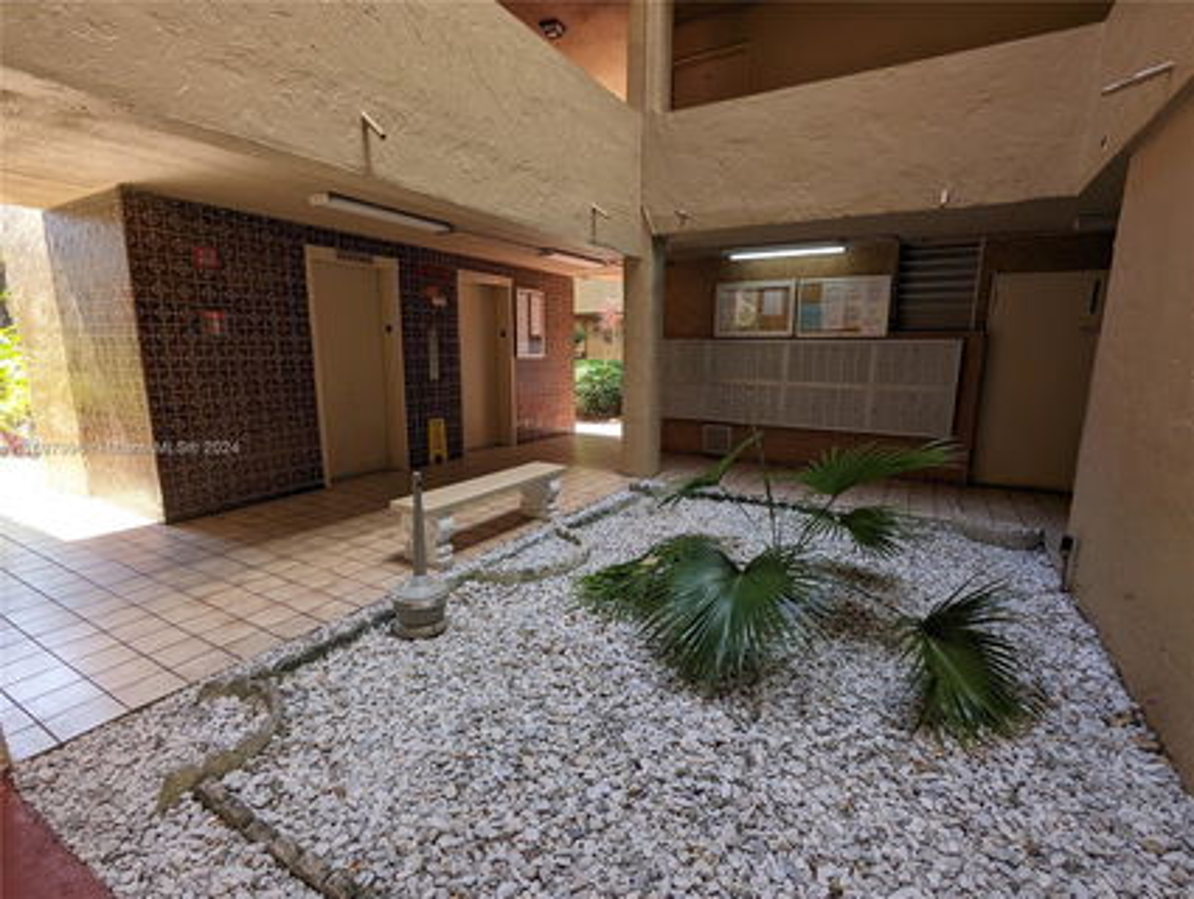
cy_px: 450
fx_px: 553
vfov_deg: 78.2
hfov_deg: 94.4
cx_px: 597
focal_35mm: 16
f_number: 2.2
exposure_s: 1/101
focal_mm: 2.35
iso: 43
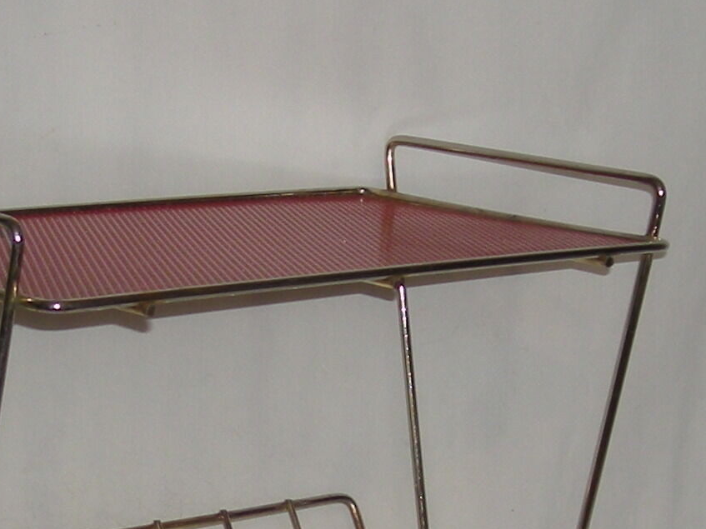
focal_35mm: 127
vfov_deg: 11.6
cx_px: 139
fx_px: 2590
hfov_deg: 15.4
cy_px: 478
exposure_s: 1/54.2
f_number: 2.8
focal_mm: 5.7
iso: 50
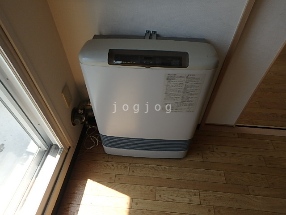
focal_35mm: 21
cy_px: 108
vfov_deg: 63.4
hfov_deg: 79.0
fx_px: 174
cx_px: 143
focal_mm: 3.7
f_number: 3.5
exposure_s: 1/250
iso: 125
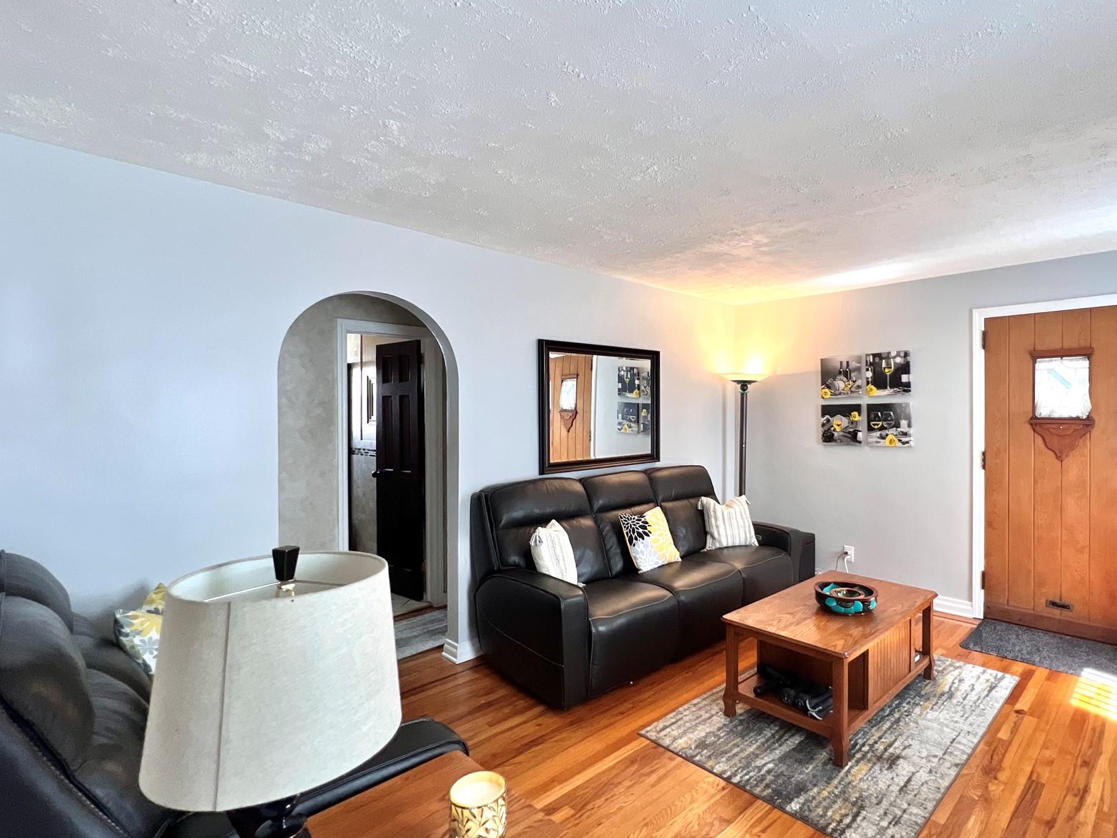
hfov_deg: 90.0
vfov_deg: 74.7
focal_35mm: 17
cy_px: 415
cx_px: 663
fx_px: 549
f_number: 1.8
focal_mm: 1.57
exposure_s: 1/120
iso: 100
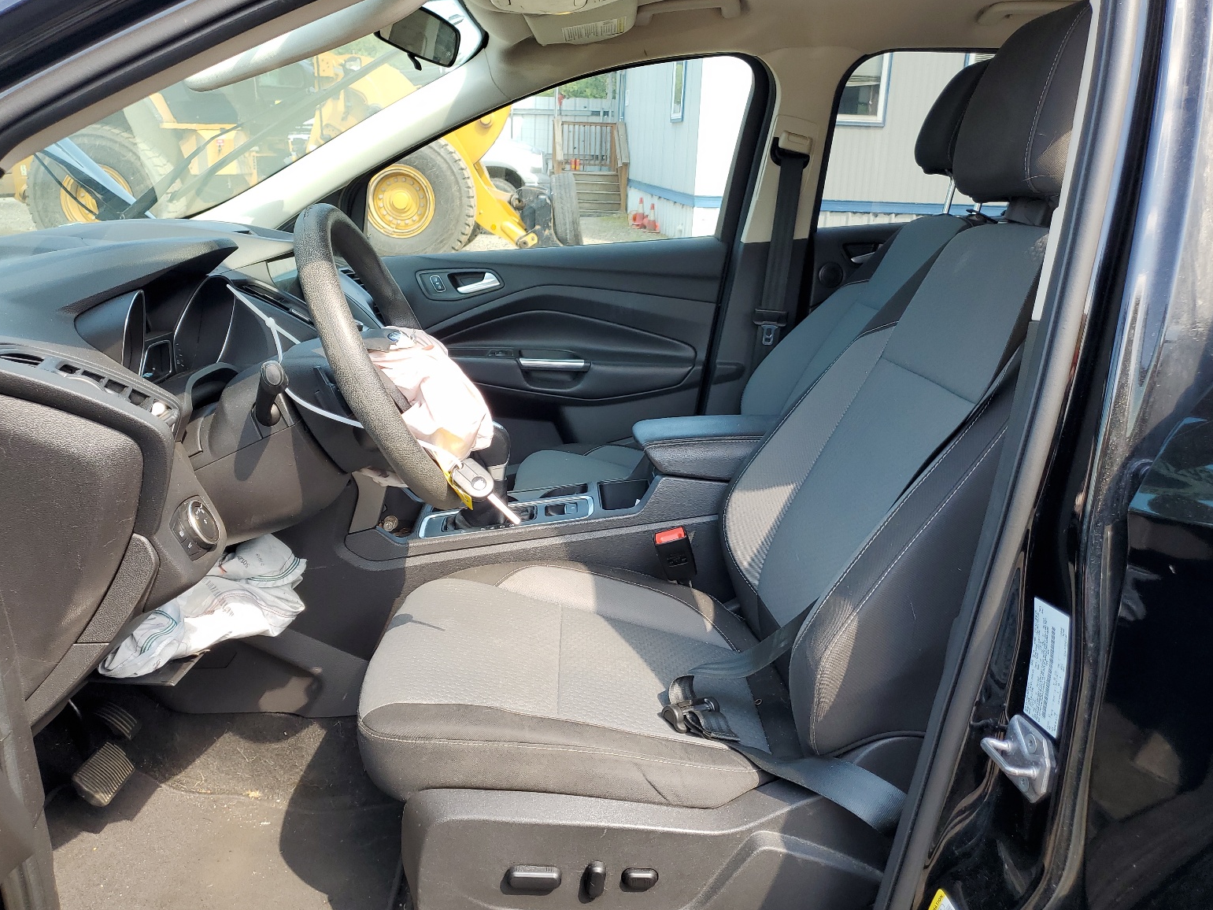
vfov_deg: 51.4
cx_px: 599
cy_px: 454
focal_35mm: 27
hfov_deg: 65.3
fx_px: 946
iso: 50
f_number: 1.5
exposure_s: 1/357
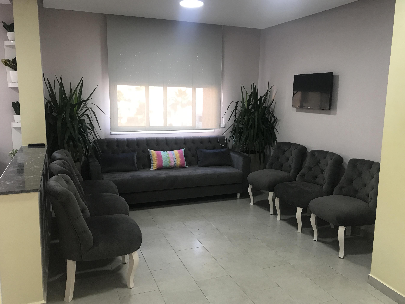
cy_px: 156
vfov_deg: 46.8
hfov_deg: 59.9
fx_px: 351
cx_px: 216
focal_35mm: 30
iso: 40
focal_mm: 3.99
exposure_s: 1/25
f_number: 1.8
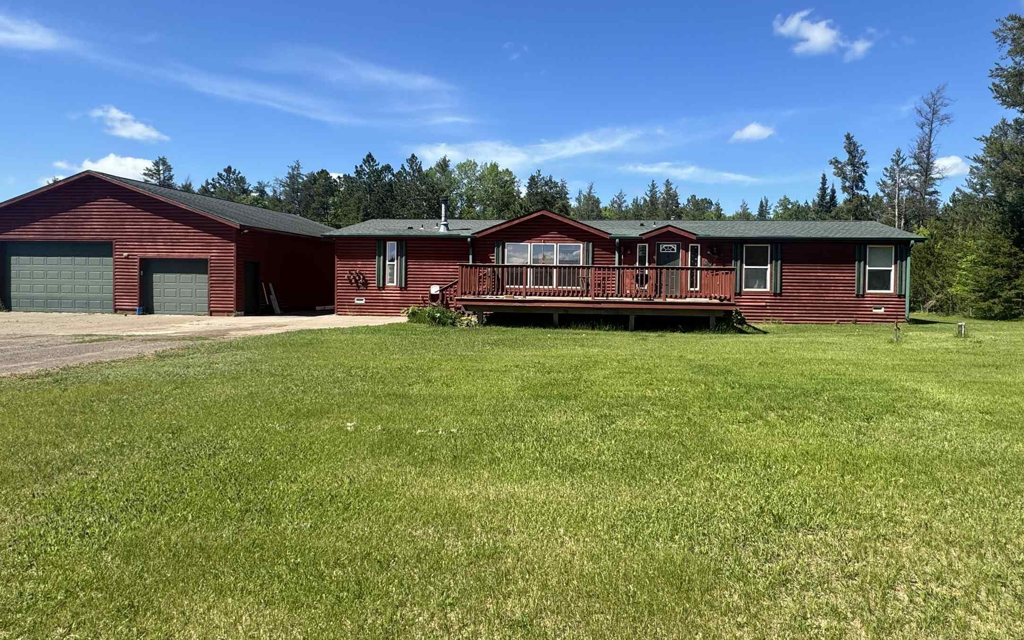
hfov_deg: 81.9
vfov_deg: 57.2
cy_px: 299
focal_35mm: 21
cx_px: 574
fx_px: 586
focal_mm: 2.22
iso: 50
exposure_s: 1/1449
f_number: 2.2
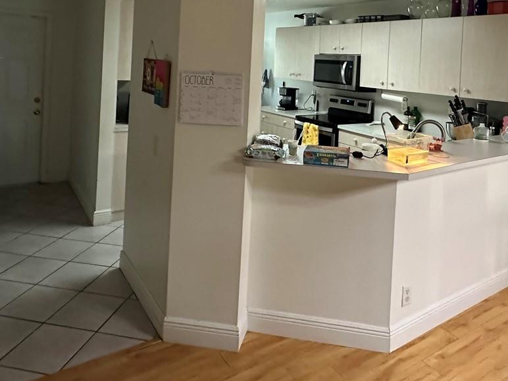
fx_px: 426
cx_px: 284
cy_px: 66
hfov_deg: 61.5
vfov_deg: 45.3
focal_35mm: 29
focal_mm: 2.22
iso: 800
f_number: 2.2
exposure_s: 1/60
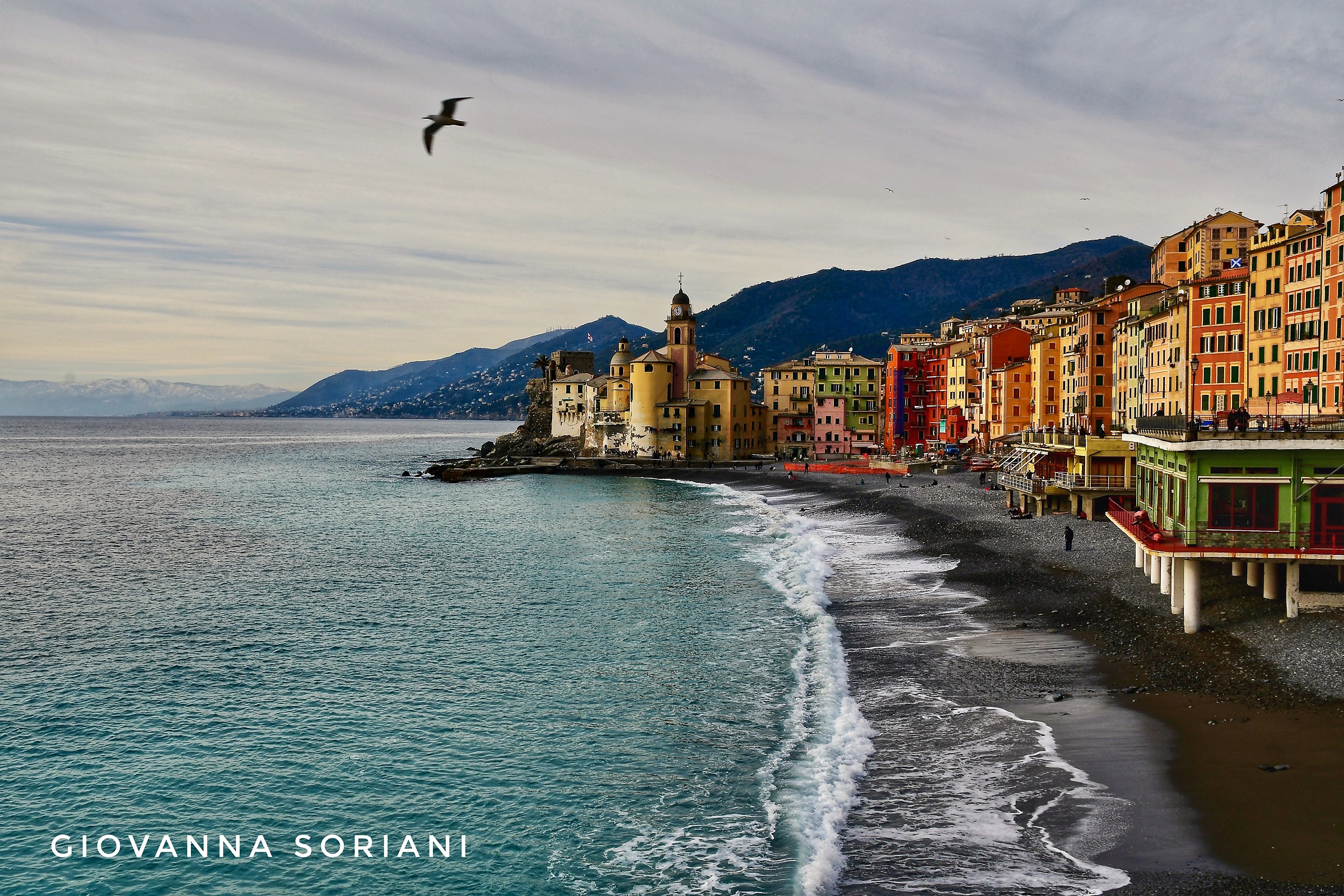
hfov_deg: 53.1
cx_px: 672
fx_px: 1344
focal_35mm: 36
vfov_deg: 36.9
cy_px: 448
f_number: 14
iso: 125
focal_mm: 24
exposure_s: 1/125
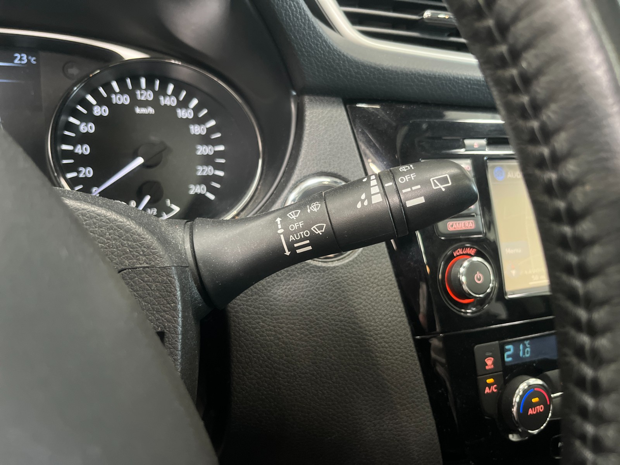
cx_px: 310
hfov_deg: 67.3
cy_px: 232
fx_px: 466
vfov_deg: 53.1
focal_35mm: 26
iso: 400
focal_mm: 5.1
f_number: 1.6
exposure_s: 1/33
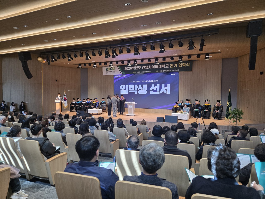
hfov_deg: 73.9
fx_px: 176
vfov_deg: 58.9
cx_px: 132
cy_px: 100
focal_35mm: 23
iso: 200
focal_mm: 5.4
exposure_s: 1/180
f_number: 1.8
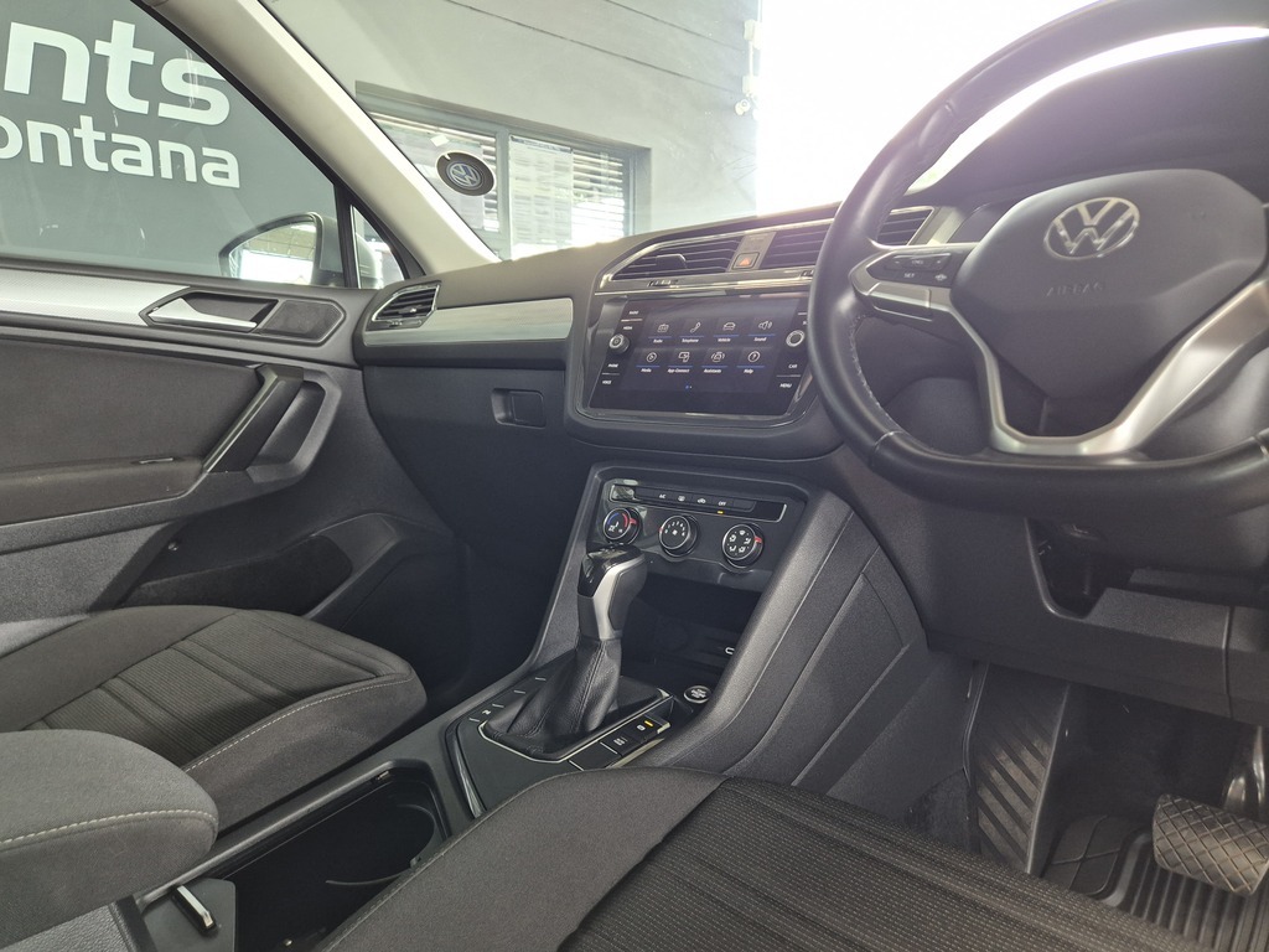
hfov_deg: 73.9
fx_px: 843
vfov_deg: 58.9
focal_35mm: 23
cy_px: 476
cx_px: 634
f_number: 1.8
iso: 400
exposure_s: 1/100
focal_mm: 5.4
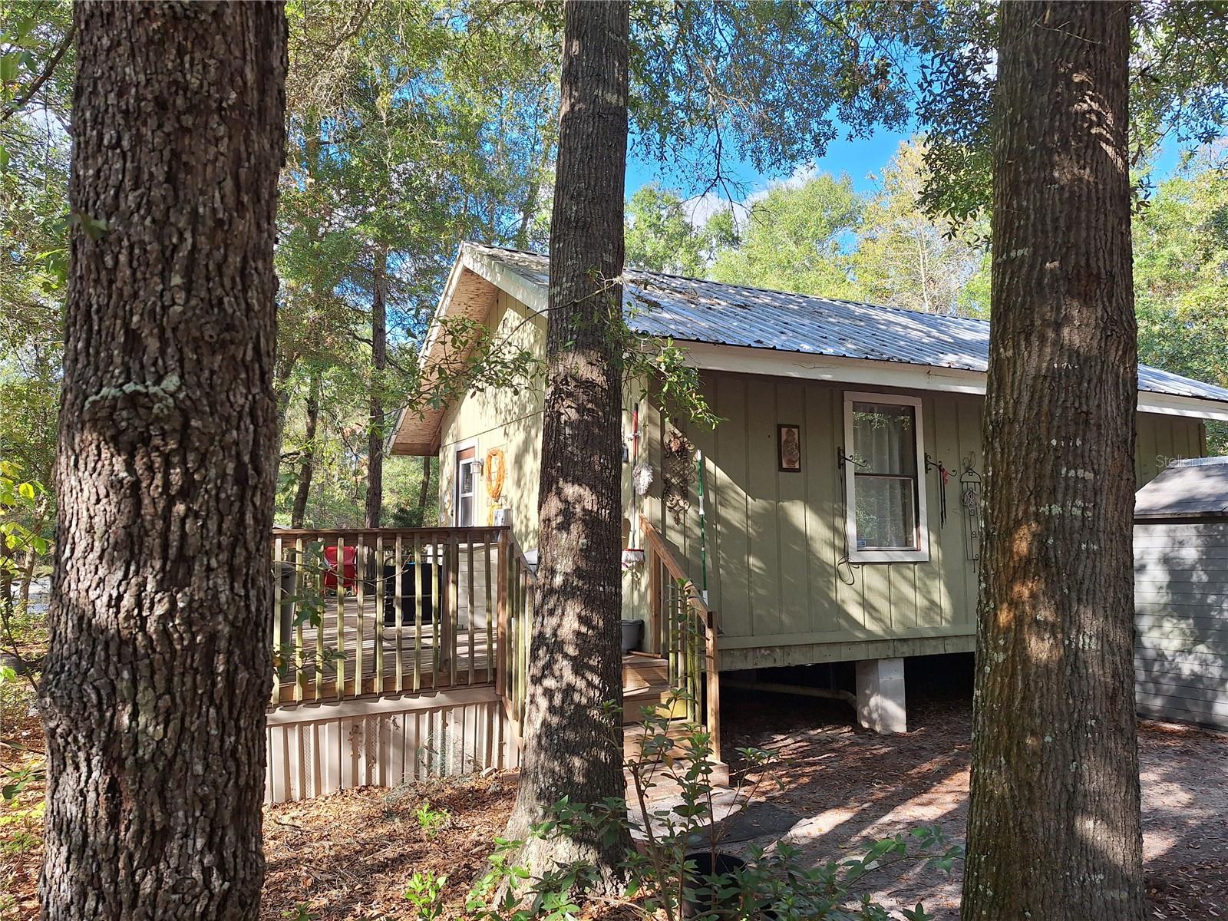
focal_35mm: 23
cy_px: 460
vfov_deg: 58.9
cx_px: 614
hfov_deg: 73.9
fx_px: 816
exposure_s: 1/383
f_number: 1.8
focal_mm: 5.54
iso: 40
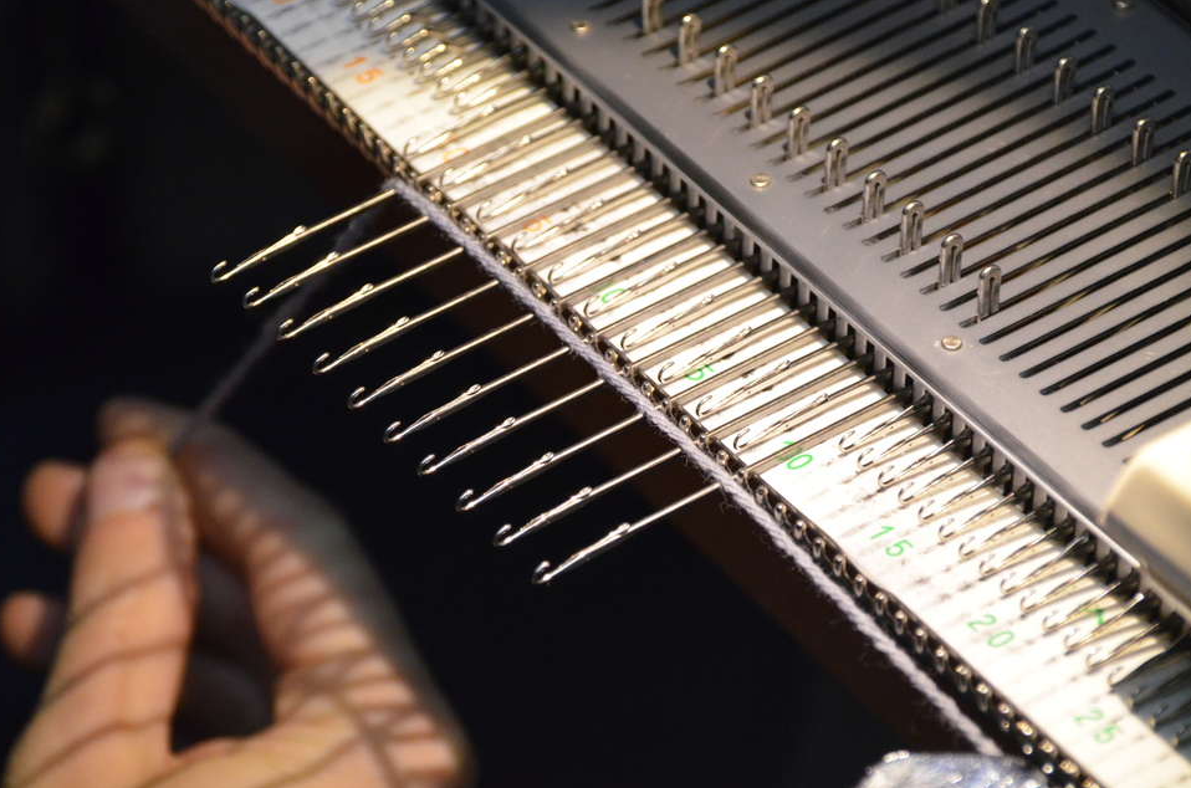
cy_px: 379
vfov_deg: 4.6
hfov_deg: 7.0
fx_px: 9788
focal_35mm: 297
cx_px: 563
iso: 3200
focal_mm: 185
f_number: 6
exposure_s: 1/320
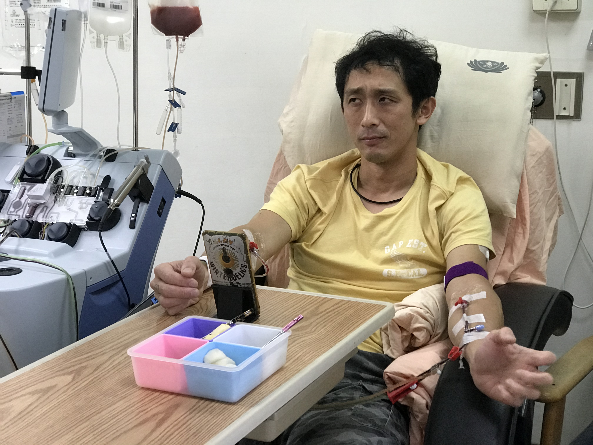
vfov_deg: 25.7
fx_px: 976
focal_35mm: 57
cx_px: 296
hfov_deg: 33.8
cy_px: 222
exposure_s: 1/60
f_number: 2.8
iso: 125
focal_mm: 6.6
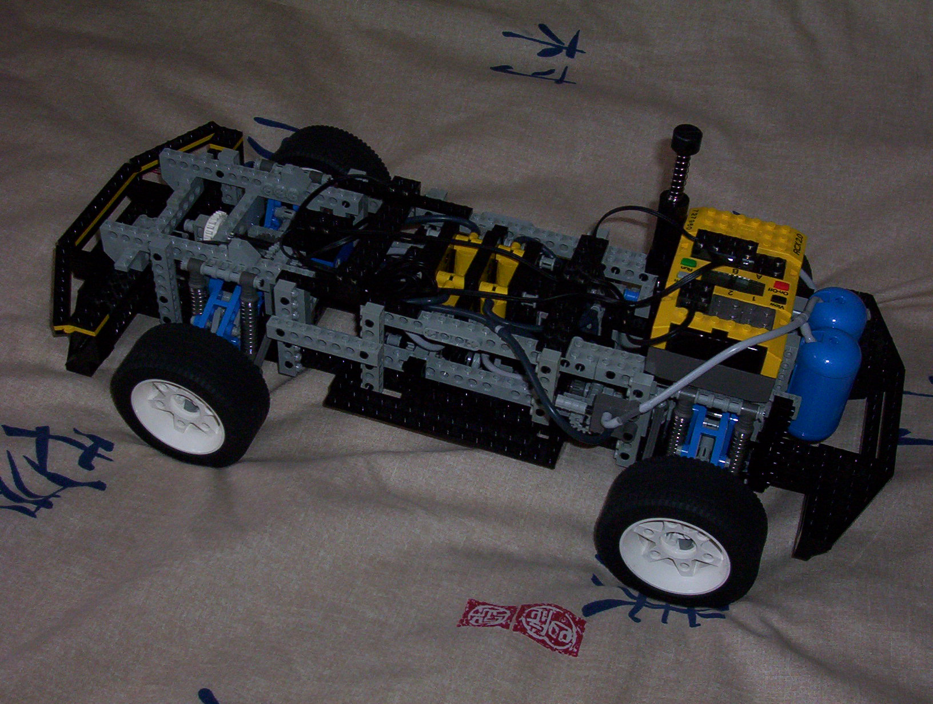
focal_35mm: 54
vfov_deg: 27.1
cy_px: 352
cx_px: 466
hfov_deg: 35.5
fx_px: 1459
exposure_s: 1/69.5
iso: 140
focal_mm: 7.1
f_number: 2.97
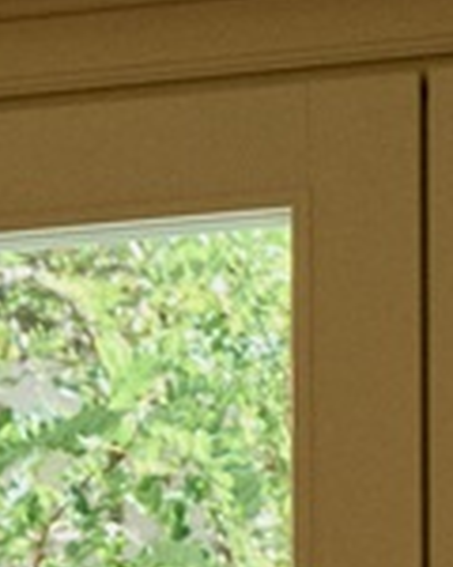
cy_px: 1470
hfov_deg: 4.0
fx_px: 6301
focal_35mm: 376
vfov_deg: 5.0
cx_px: -887
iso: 640
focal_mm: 50
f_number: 4
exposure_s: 1/400
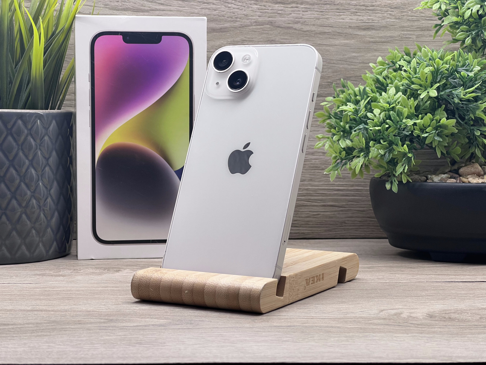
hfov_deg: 25.3
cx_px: 243
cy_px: 182
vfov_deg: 19.1
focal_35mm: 77
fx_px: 1081
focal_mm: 9
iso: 64
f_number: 2.8
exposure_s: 1/100
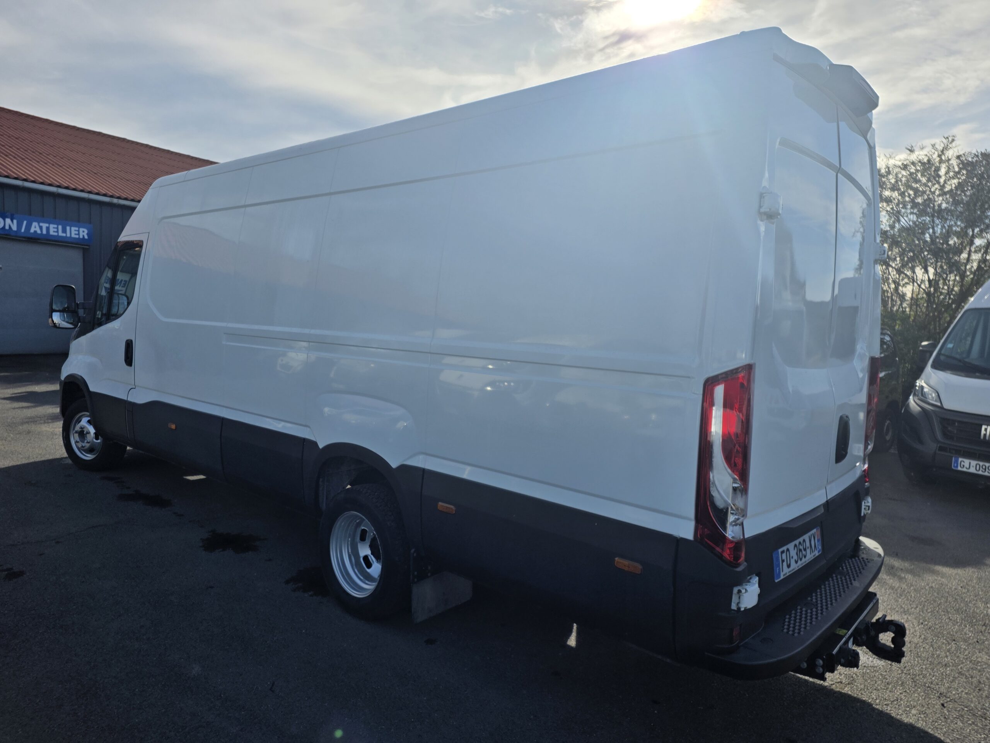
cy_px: 372
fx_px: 658
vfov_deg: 58.9
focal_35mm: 23
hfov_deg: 73.9
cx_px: 495
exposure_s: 1/7944
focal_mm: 6.25
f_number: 1.7
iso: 50
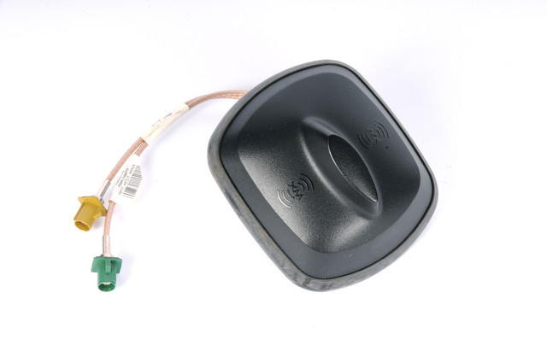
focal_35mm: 120
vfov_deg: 11.4
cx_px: 274
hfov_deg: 17.1
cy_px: 182
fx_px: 1821
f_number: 25
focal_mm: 80
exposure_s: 1/200
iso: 320
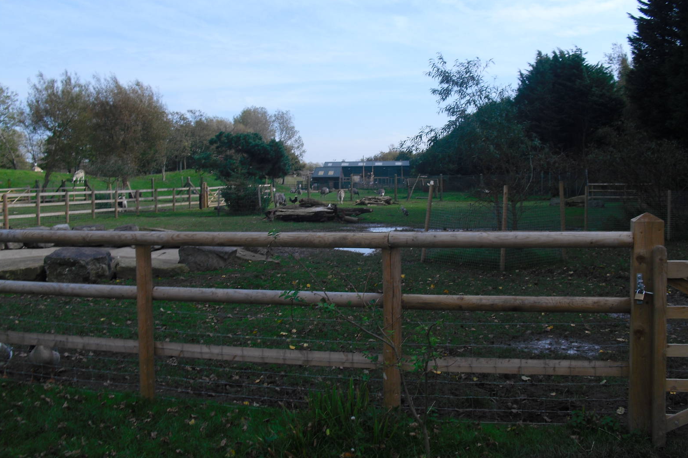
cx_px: 344
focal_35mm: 38
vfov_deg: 35.0
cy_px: 207
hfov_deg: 50.7
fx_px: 726
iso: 64
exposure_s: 1/100
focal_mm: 6.3
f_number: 7.8
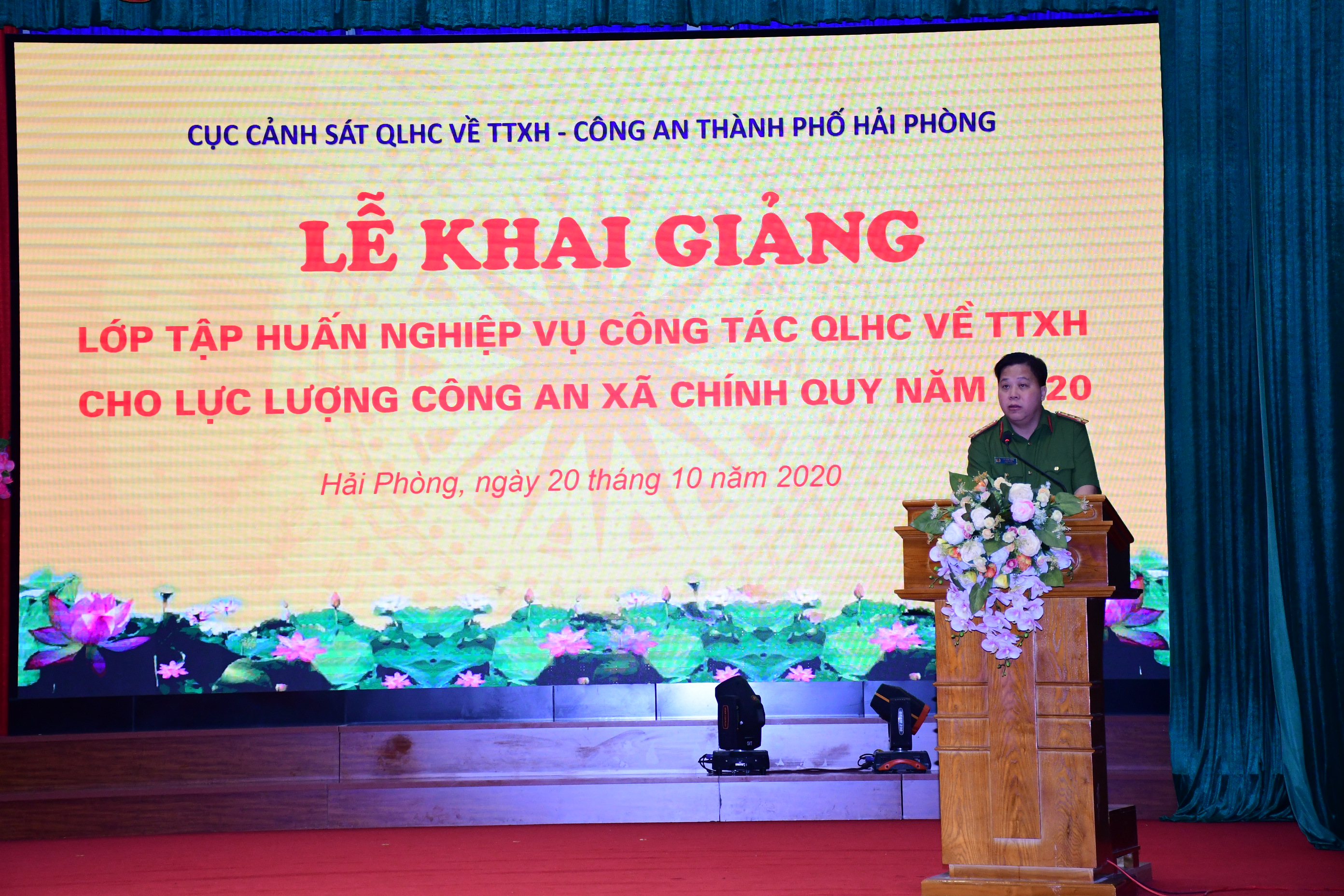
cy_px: 448
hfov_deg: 27.0
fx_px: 2800
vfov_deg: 18.2
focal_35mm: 75
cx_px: 672
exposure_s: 1/200
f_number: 4.8
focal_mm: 50
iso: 1600
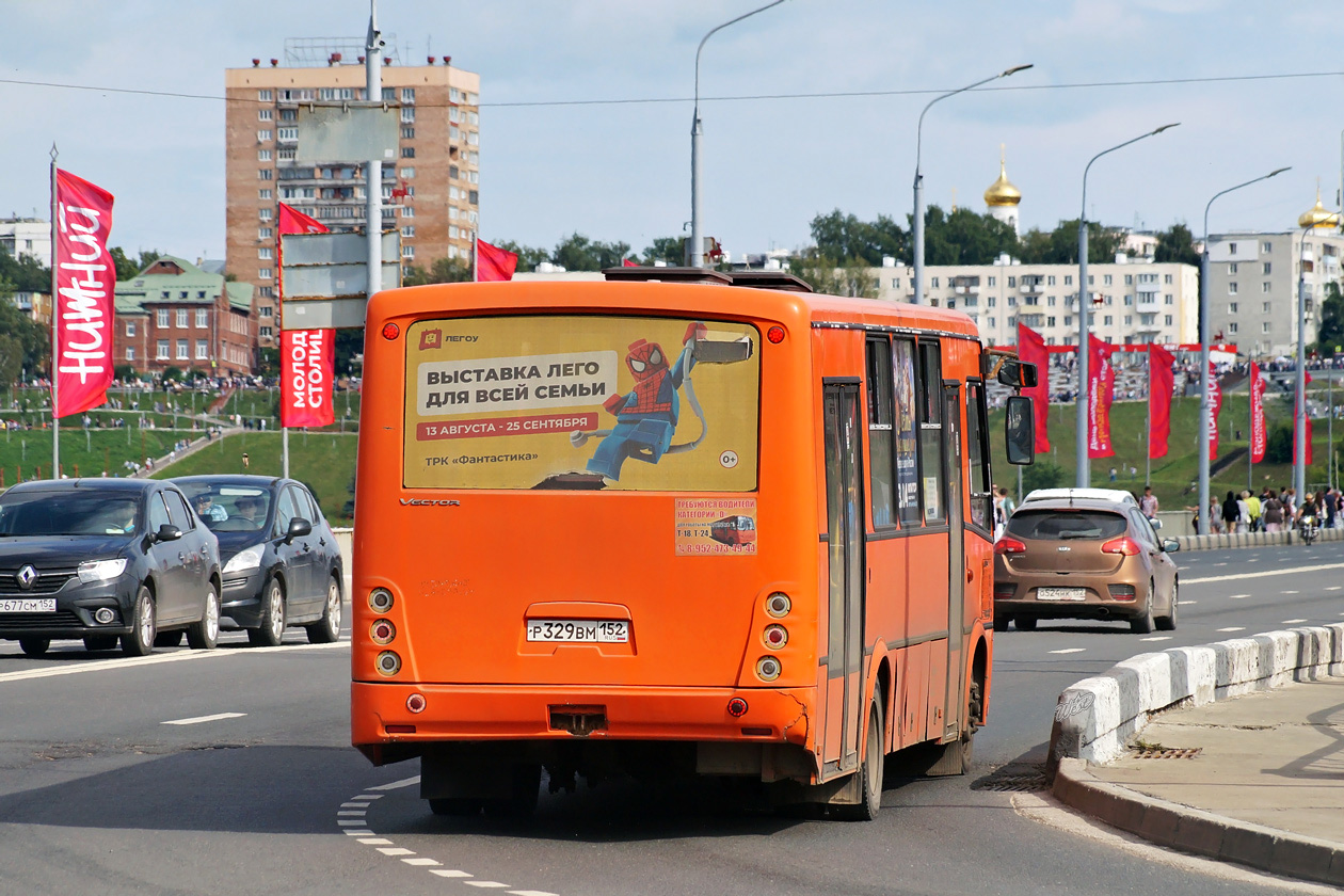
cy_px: 448
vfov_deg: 6.8
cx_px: 672
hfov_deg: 10.2
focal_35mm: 202
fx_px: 7559
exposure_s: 1/1000
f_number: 7.1
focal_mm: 135
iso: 200
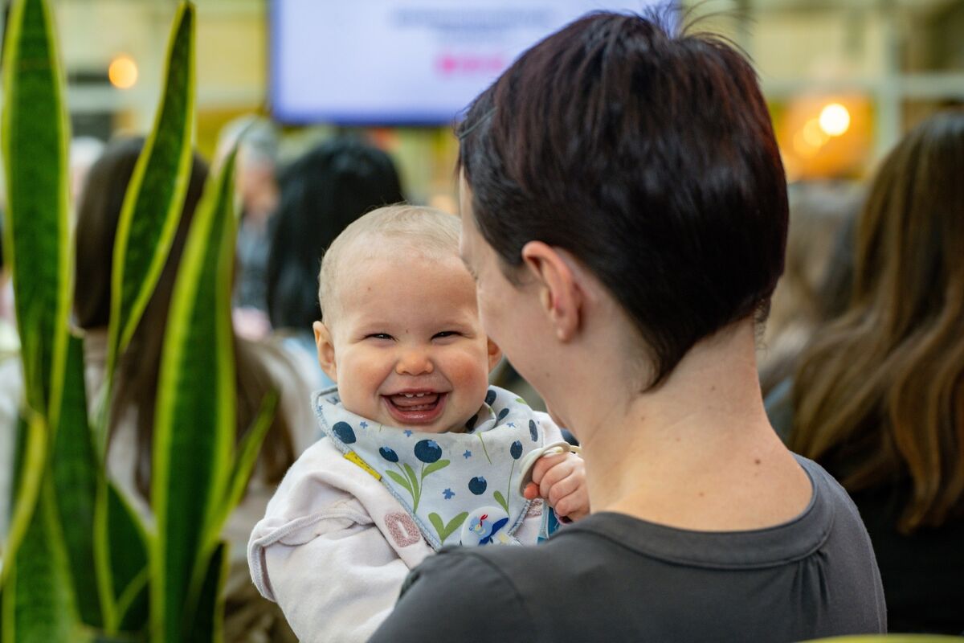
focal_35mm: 100
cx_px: 482
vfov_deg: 13.7
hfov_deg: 20.4
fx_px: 2678
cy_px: 322
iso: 800
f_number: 4.5
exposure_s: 1/125
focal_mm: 100
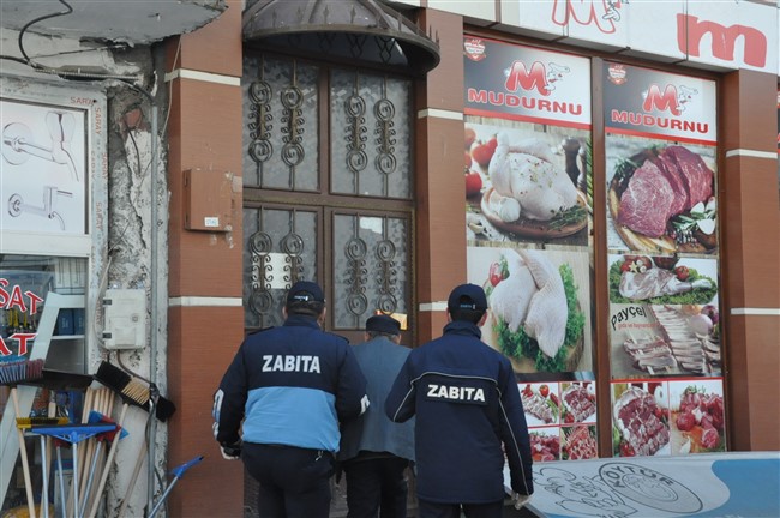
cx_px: 390
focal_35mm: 52
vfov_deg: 25.7
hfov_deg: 37.9
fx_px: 1136
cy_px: 259
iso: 2000
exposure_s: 1/250
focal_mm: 35
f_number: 16
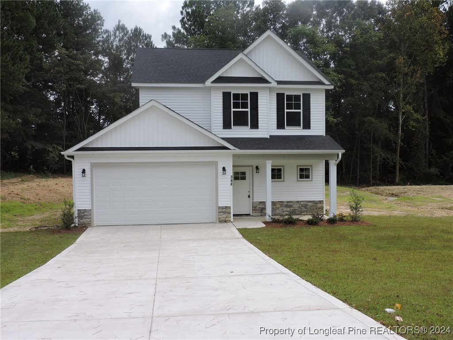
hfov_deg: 52.6
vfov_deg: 40.7
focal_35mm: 35
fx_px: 458
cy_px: 170
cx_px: 226
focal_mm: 6.2
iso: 100
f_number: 3.3
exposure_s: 1/1250
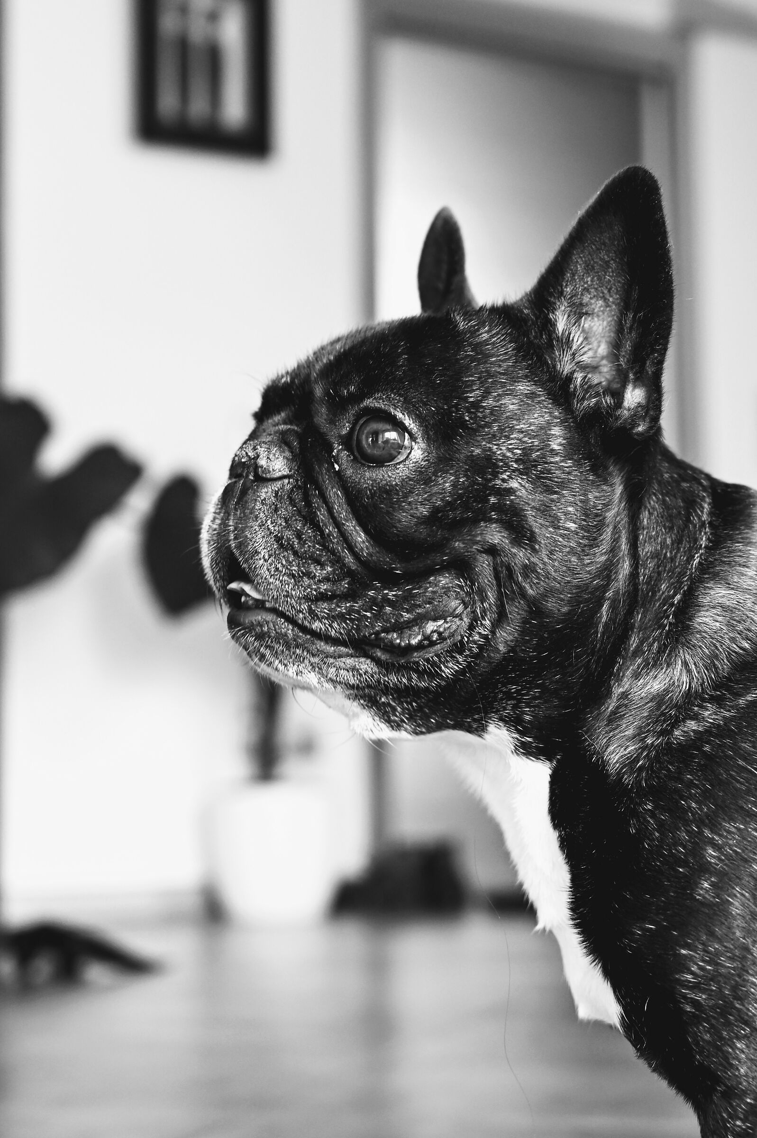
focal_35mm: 50
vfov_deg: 39.6
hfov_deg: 27.0
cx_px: 378
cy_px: 569
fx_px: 1579
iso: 1600
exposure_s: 1/125
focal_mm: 50
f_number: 4
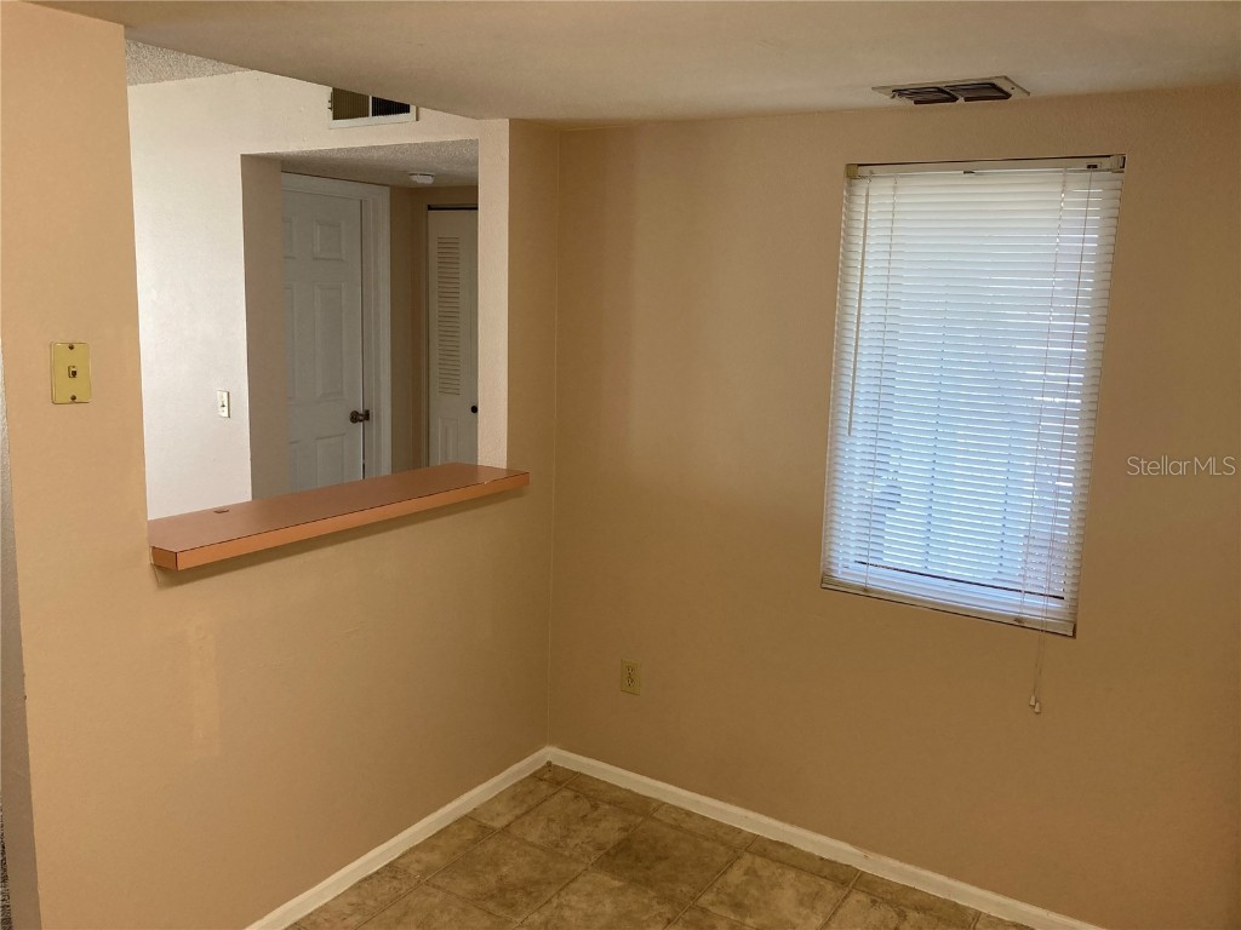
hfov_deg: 63.4
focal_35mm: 28
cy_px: 465
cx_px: 620
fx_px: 1004
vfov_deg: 49.7
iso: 125
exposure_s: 1/60
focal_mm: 3.99
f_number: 1.8
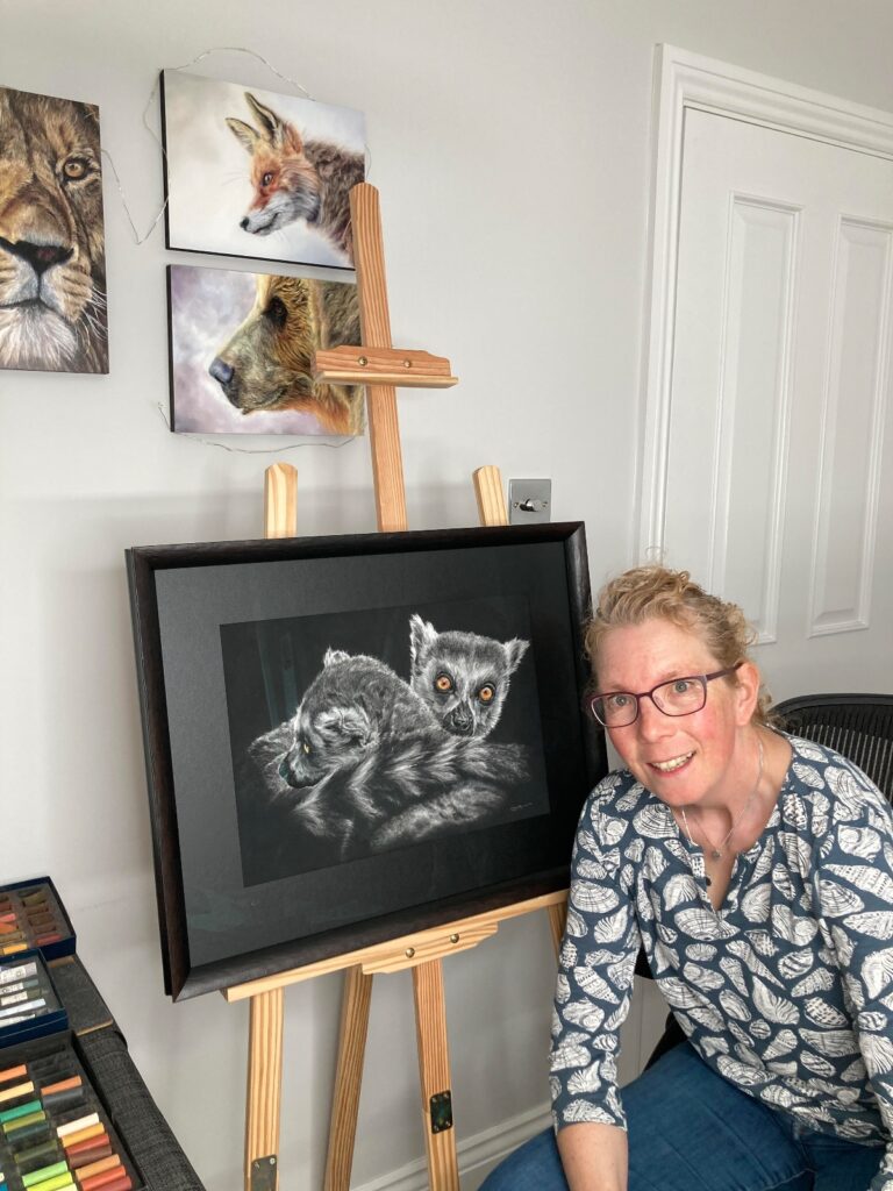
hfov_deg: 49.7
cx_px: 446
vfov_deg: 63.4
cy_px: 596
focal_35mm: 28
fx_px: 963
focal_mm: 3.99
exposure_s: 1/65
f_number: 1.8
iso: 80
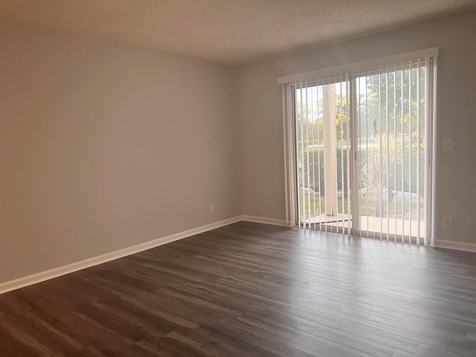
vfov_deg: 53.1
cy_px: 178
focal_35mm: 26
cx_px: 238
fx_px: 358
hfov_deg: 67.3
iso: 125
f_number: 1.5
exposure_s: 1/84
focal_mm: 5.7
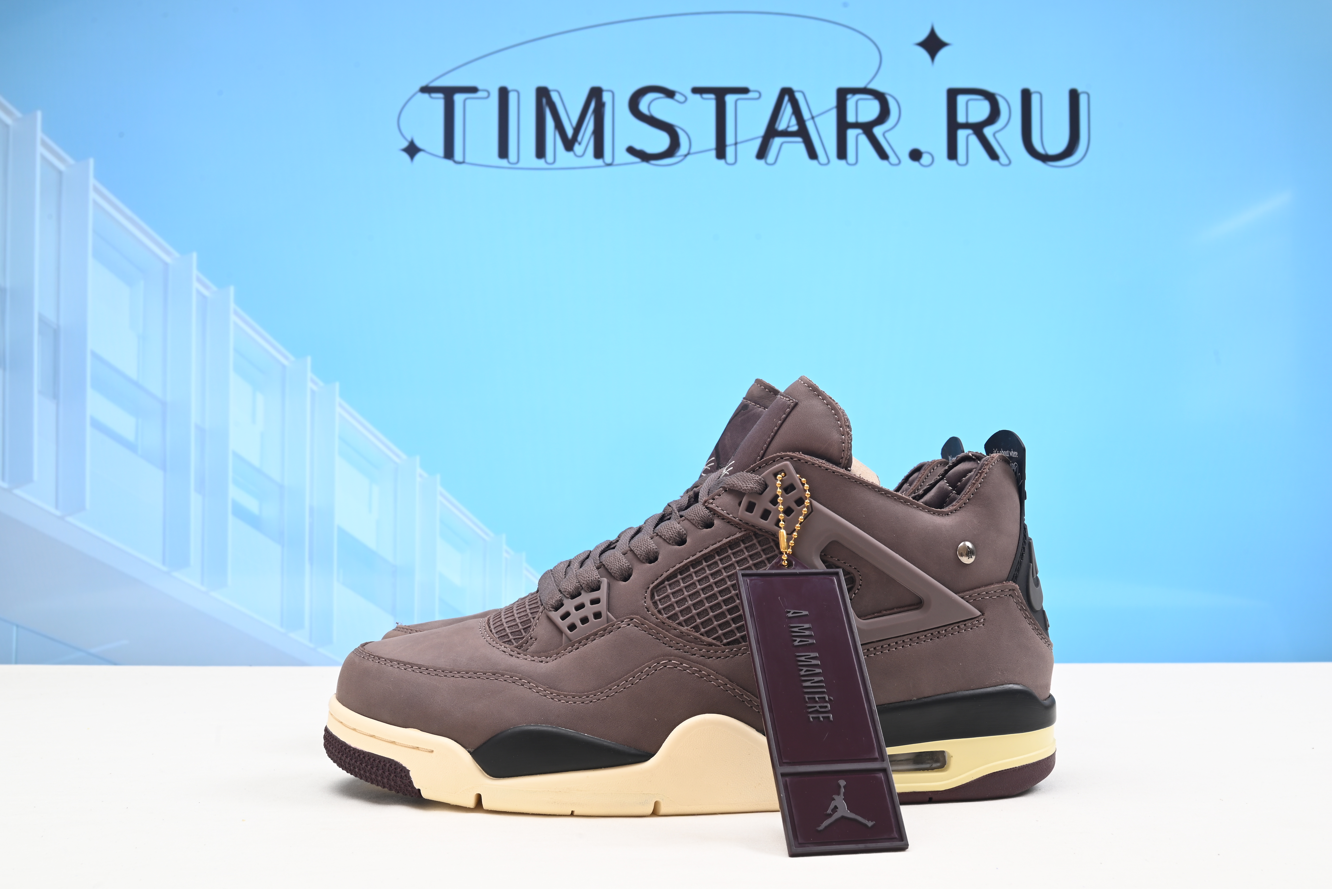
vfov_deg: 34.2
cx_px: 666
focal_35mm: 39
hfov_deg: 49.5
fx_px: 1443
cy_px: 444
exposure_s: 1/2
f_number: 16
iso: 100
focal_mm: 39
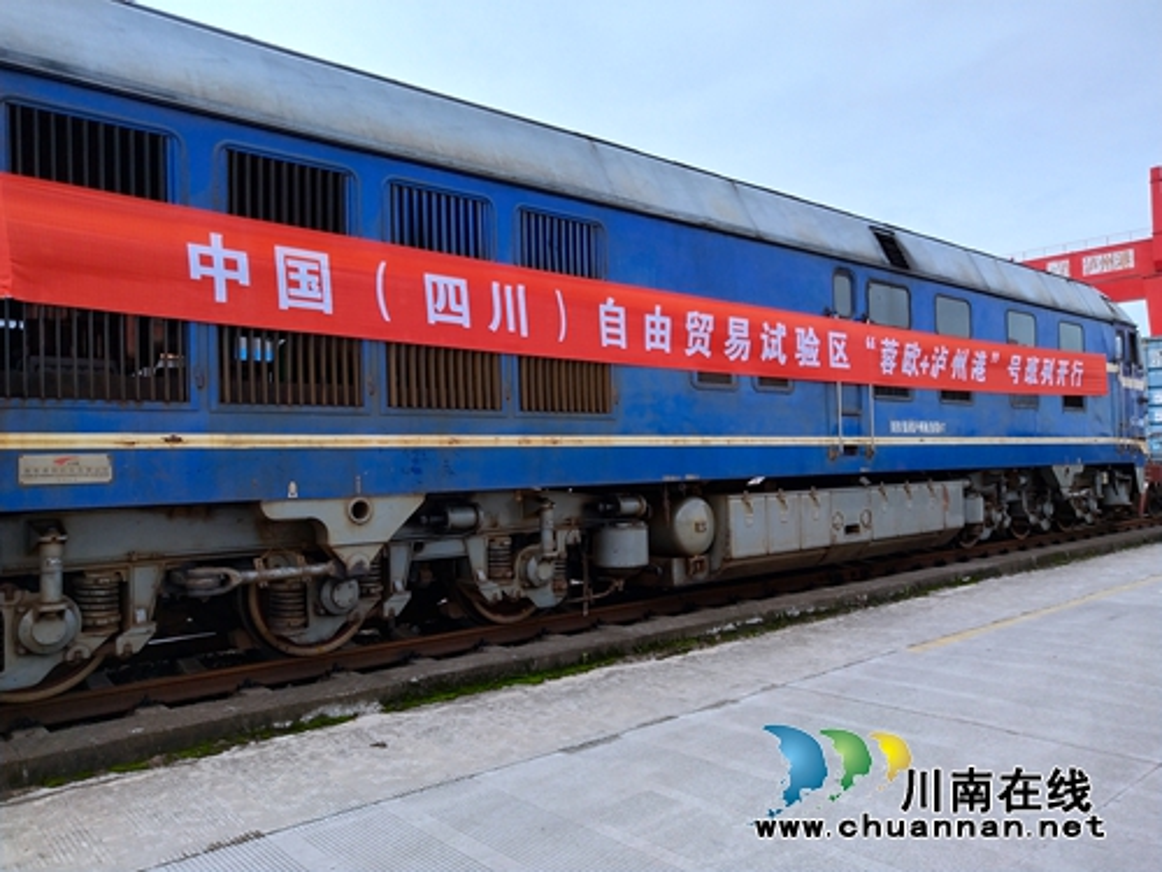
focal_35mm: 30
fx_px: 1007
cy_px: 436
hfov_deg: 60.0
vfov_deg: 46.8
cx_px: 581
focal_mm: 3.95
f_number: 1.8
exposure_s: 1/2250
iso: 137
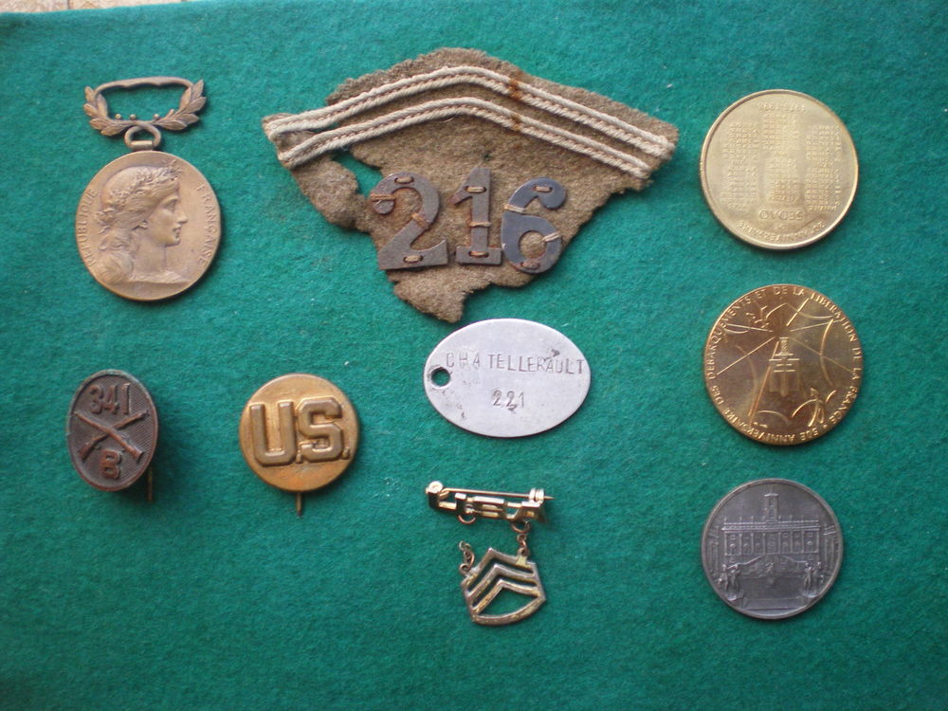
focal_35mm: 38
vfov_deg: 37.7
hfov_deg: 49.0
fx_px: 1041
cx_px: 474
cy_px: 356
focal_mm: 6.3
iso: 200
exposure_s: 1/50
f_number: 3.1
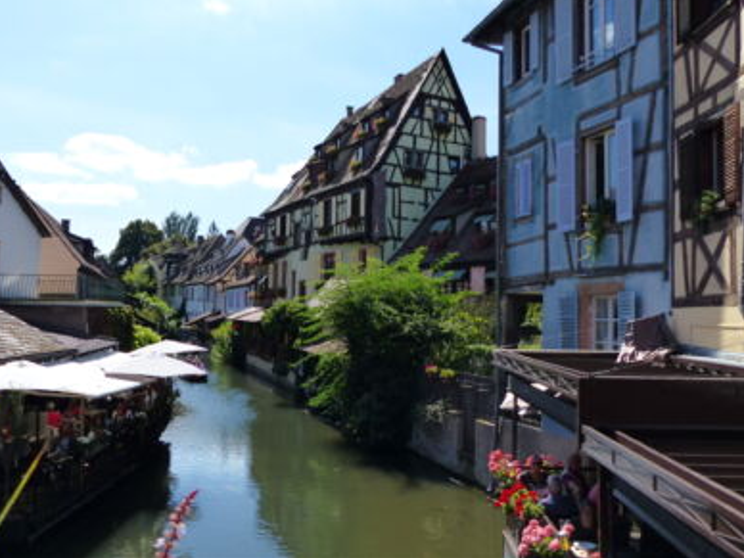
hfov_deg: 56.8
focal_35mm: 32
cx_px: 364
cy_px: 272
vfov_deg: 44.2
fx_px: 688
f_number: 2.8
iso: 200
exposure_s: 1/2000
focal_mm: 5.4
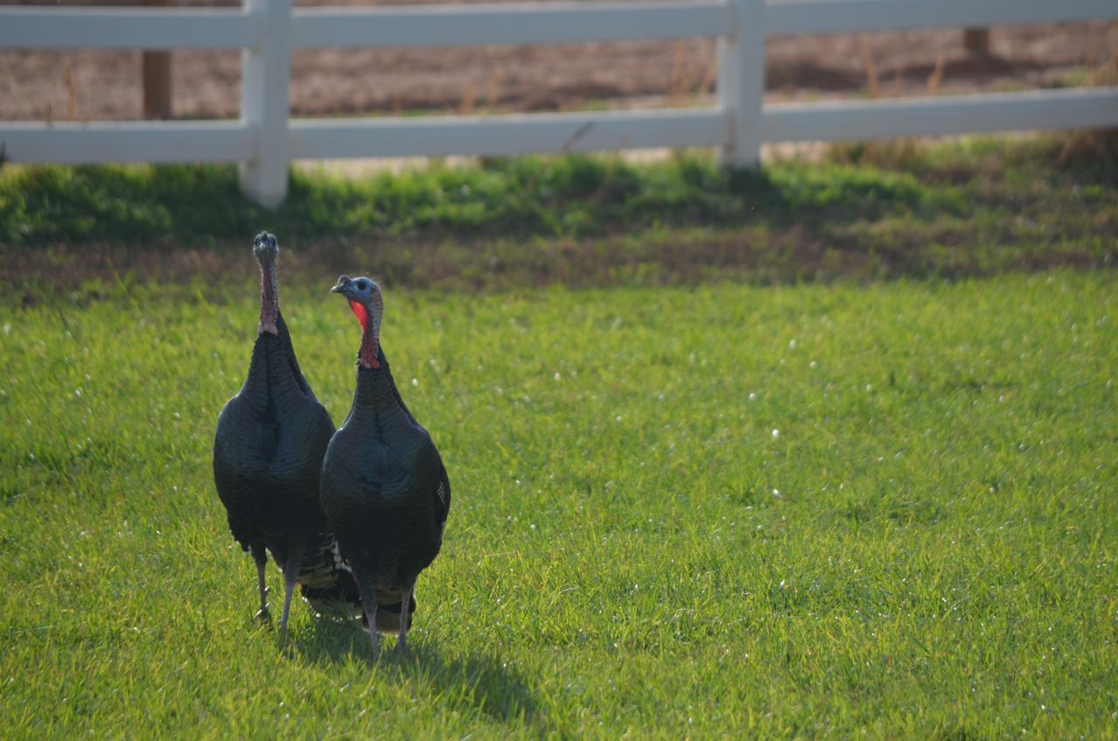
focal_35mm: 450
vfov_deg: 3.0
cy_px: 370
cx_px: 559
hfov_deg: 4.6
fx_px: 13949
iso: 200
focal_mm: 300
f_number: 5.6
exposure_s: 1/500
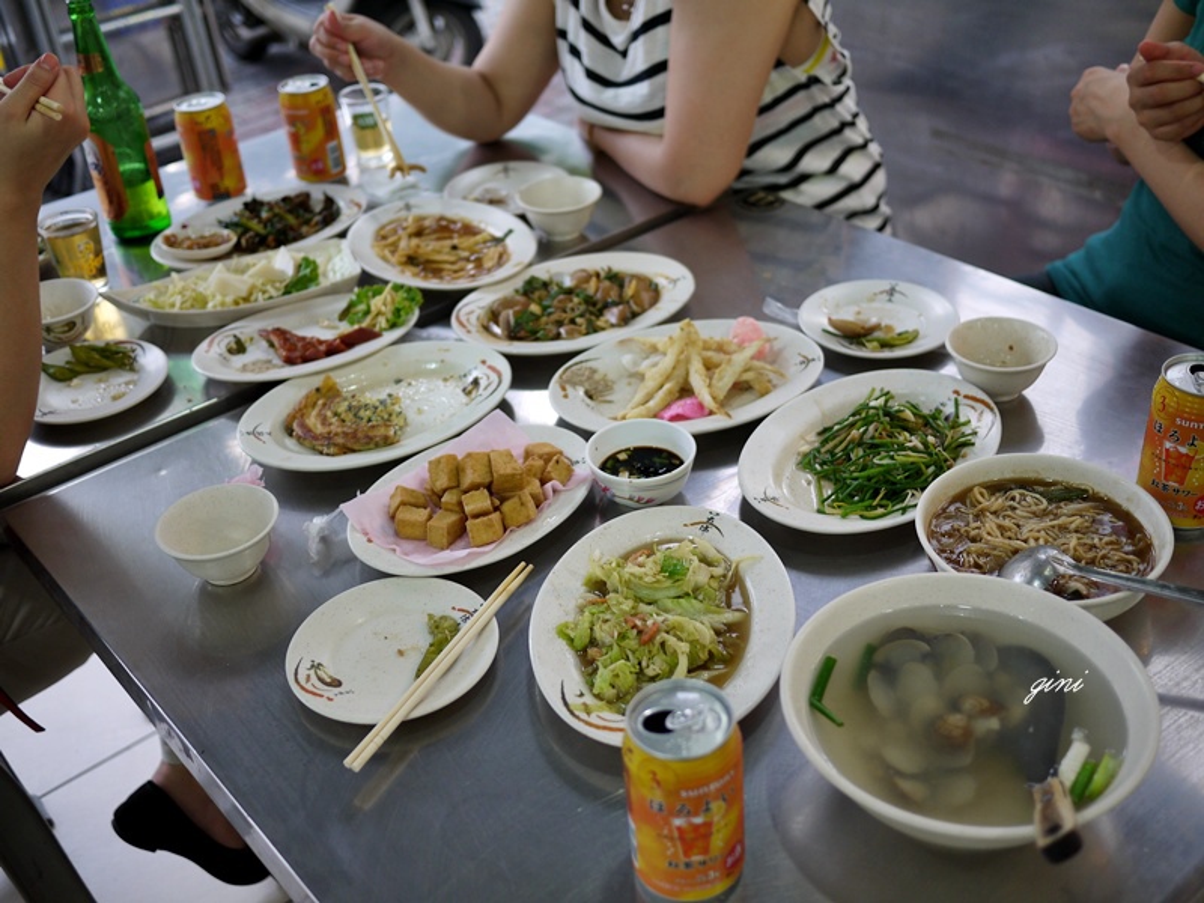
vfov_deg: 36.0
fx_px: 1391
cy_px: 452
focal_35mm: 40
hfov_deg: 46.8
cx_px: 602
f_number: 1.7
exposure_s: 1/60
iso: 100
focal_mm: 20
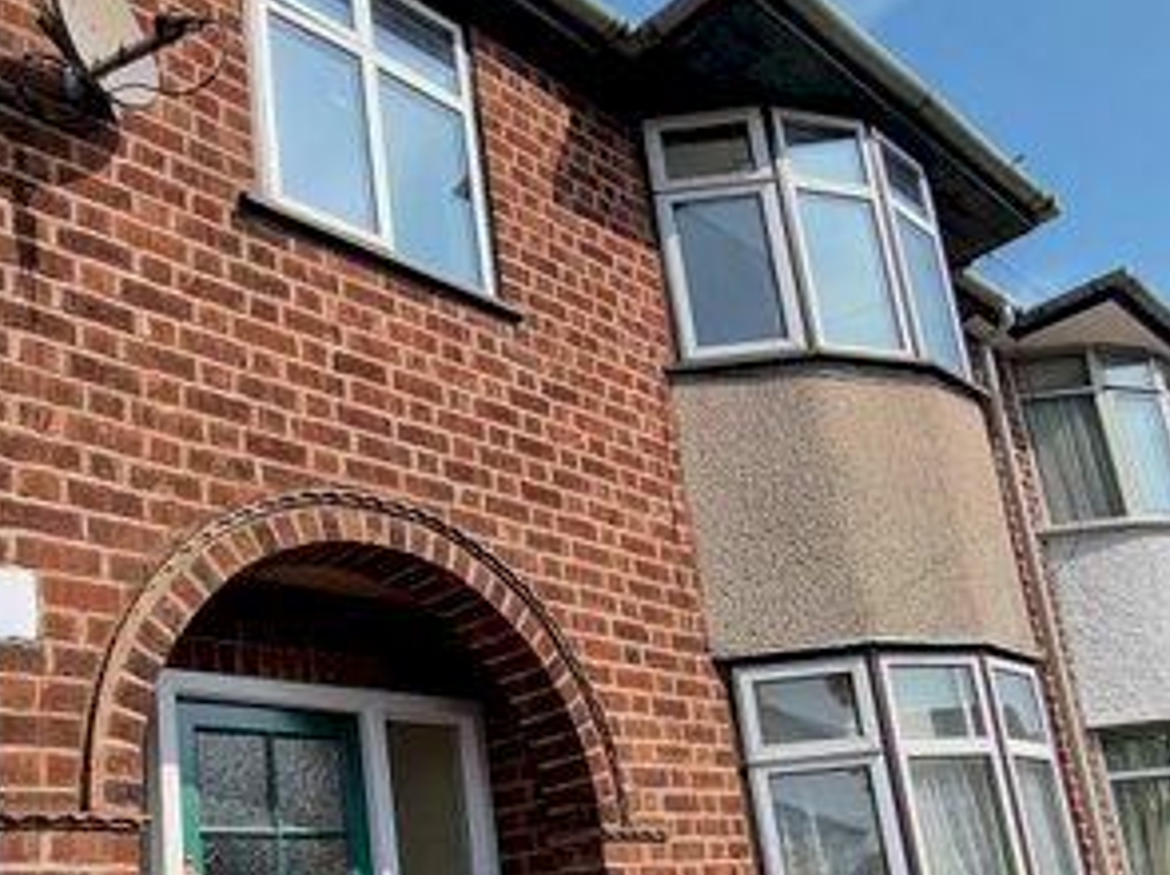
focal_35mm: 31
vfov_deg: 43.1
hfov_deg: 56.4
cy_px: 710
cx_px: 338
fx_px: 1047
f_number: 2.2
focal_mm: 2.2
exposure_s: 1/1888
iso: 50
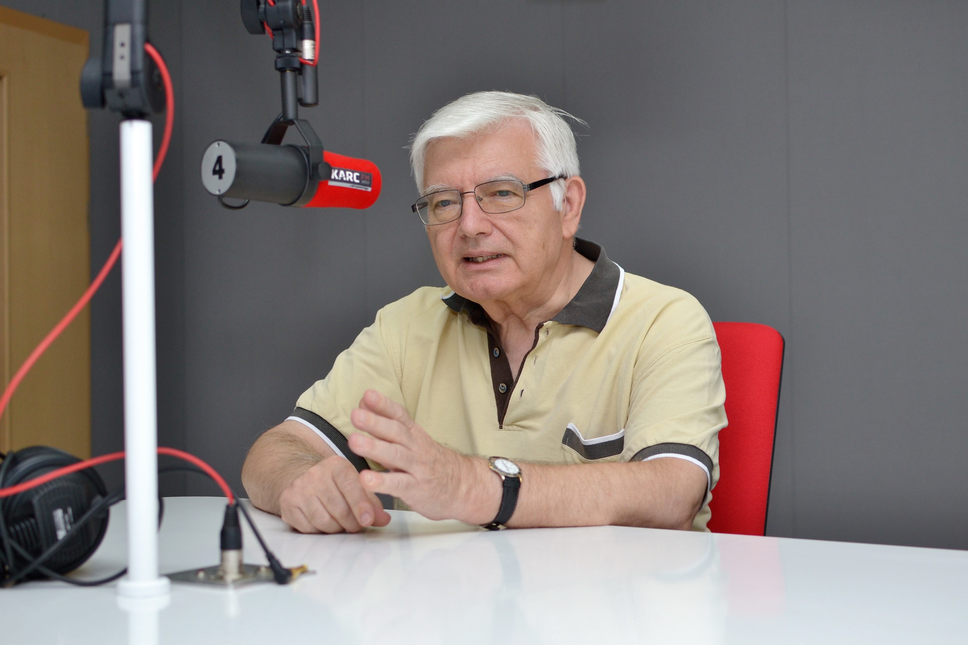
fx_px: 1412
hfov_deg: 37.9
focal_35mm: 52
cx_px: 484
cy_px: 322
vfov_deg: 25.8
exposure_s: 1/200
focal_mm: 35
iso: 200
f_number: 2.8
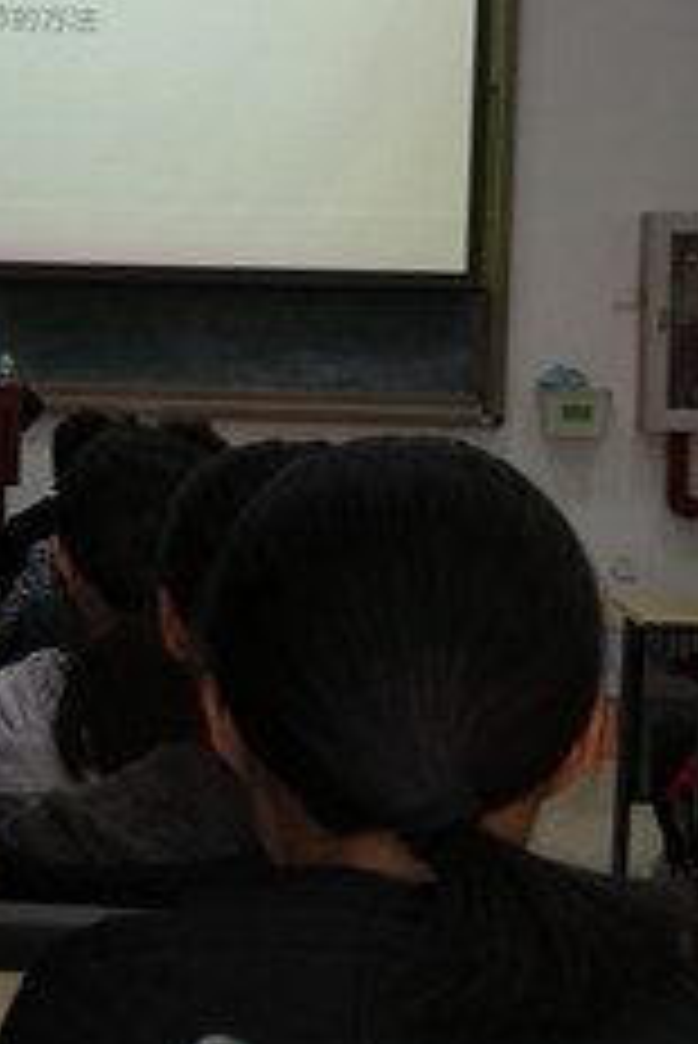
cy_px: 299
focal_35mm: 94
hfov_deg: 13.8
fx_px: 2730
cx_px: -297
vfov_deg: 21.5
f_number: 1.6
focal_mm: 3.95
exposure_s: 1/50
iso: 125
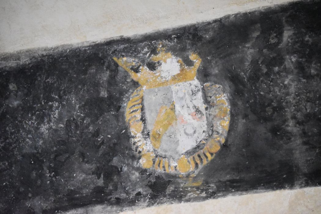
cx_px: 160
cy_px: 107
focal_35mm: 120
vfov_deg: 11.4
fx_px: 1070
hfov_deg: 17.1
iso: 12800
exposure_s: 1/100
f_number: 4.5
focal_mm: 80
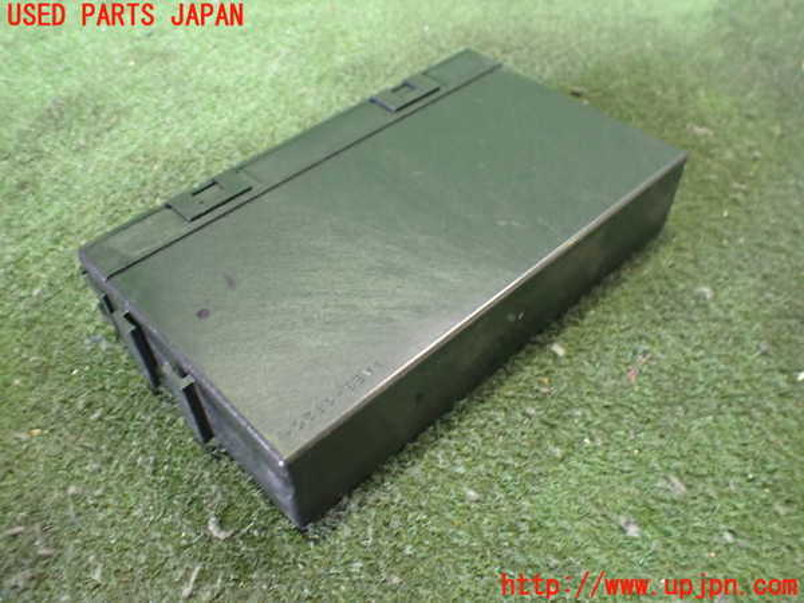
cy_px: 302
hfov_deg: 60.0
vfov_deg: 46.8
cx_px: 402
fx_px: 697
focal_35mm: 30
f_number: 2.3
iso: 1000
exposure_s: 1/30
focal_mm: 5.4
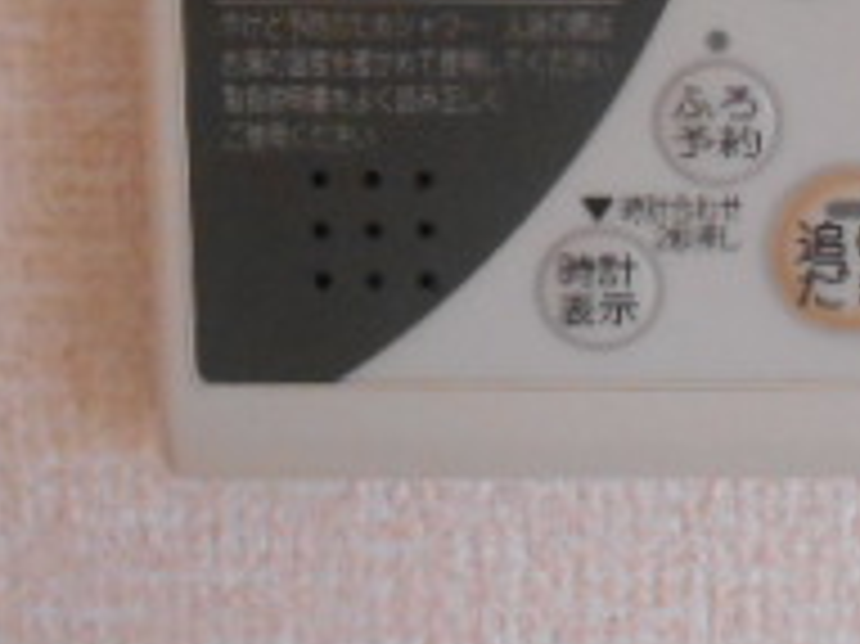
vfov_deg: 16.6
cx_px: 639
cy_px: -5
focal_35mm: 87
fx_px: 2160
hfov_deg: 22.3
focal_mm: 4.6
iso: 560
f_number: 3.2
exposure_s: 1/250
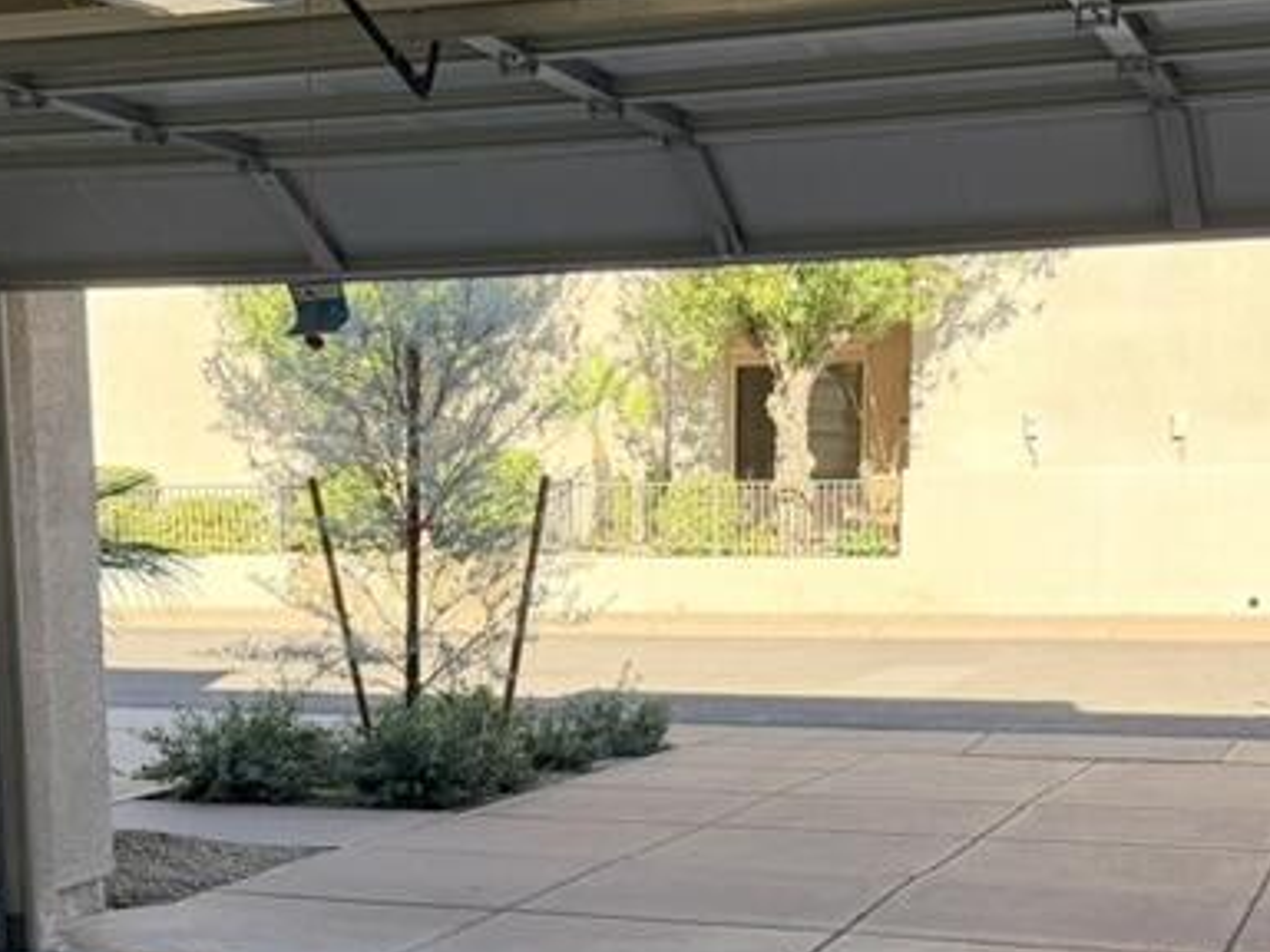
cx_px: 486
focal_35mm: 64
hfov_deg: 30.2
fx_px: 2348
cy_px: 833
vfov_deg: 22.4
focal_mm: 6.76
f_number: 1.78
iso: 80
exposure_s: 1/909
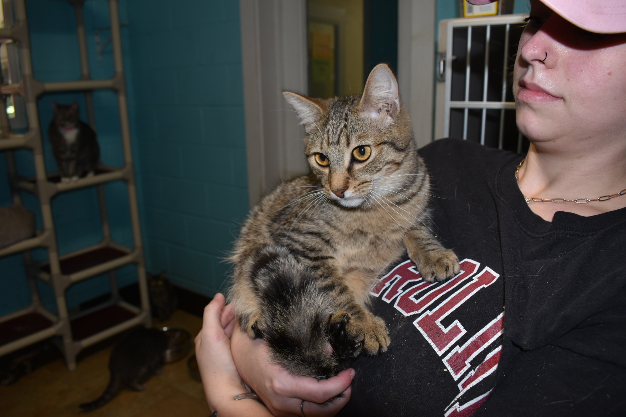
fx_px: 469
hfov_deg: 67.4
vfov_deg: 47.9
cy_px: 208
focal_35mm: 27
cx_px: 313
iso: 200
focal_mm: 18
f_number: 5.6
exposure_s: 1/30
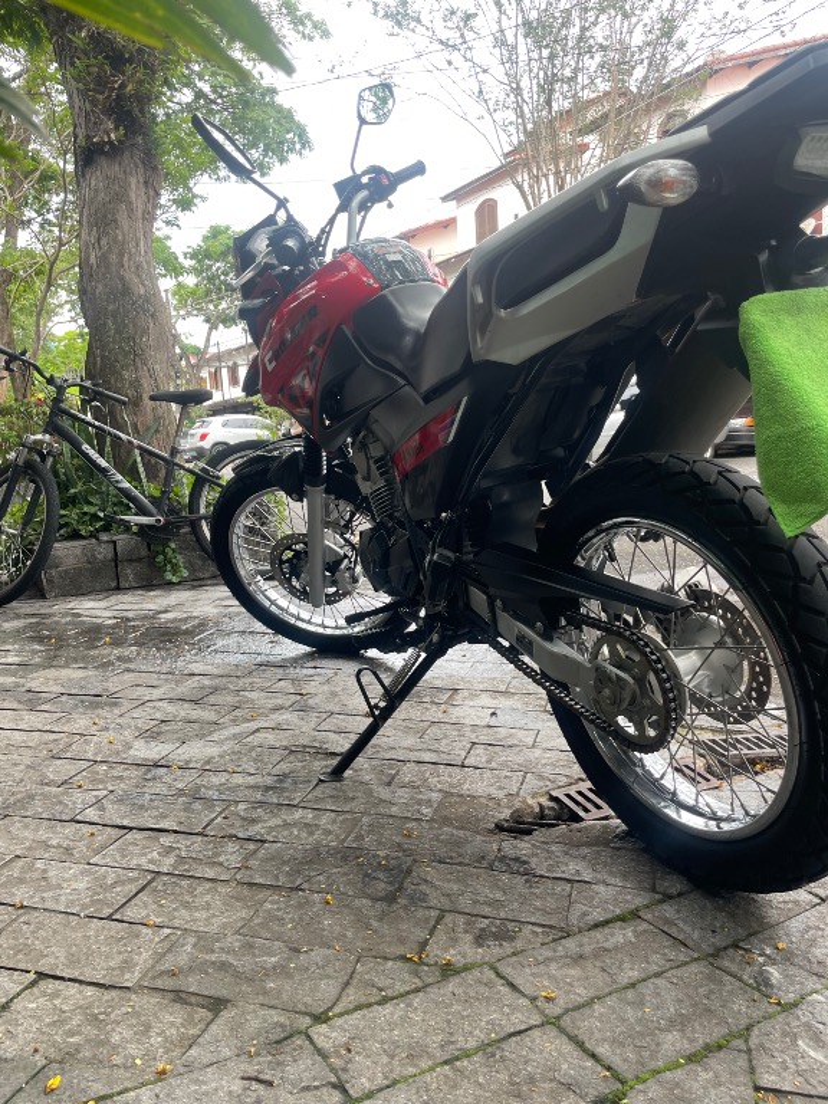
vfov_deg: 67.3
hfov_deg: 53.1
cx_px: 414
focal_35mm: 26
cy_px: 552
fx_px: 829
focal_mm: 4.2
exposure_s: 1/121
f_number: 1.6
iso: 40
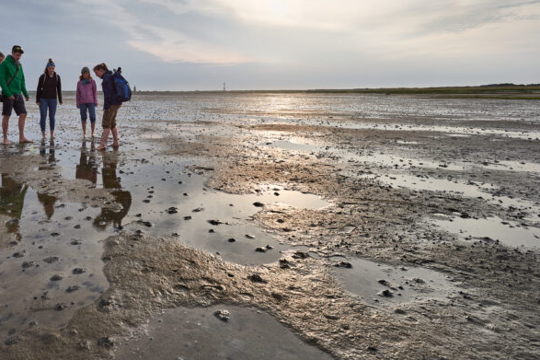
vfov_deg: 52.4
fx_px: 345
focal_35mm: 23
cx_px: 153
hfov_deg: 72.2
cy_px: 86
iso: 100
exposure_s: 1/250
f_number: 8
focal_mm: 15
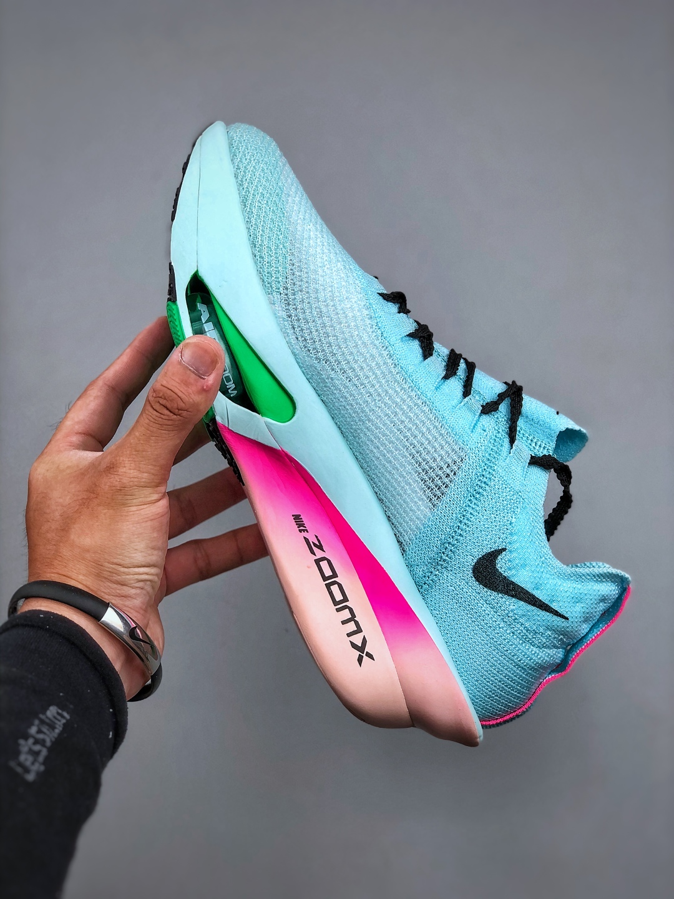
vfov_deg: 33.8
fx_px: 1480
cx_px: 337
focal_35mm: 57
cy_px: 450
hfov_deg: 25.7
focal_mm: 6.6
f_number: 2.8
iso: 32
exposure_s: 1/100
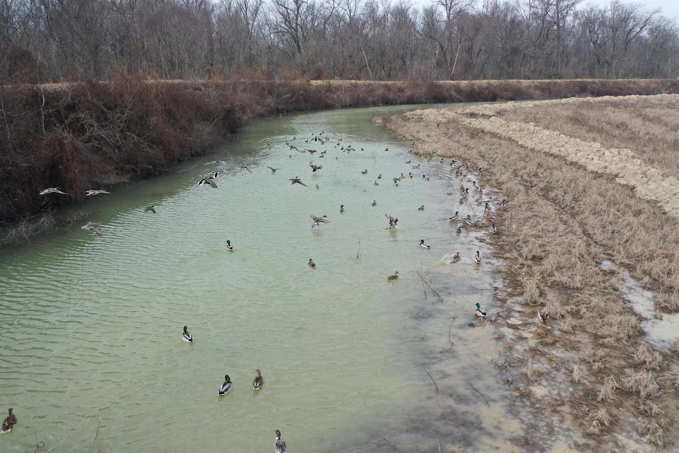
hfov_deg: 65.5
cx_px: 340
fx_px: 528
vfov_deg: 46.4
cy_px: 226
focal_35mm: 28
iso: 100
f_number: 2.8
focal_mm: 10.26
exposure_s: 1/800
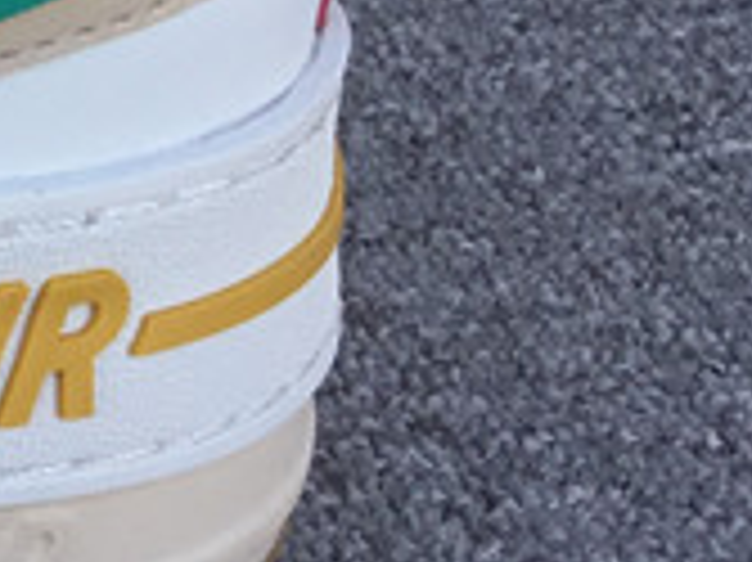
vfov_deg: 8.8
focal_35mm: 167
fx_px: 3625
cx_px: -1166
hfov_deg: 10.1
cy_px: -146
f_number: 2.4
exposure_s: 1/237
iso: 25
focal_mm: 3.3
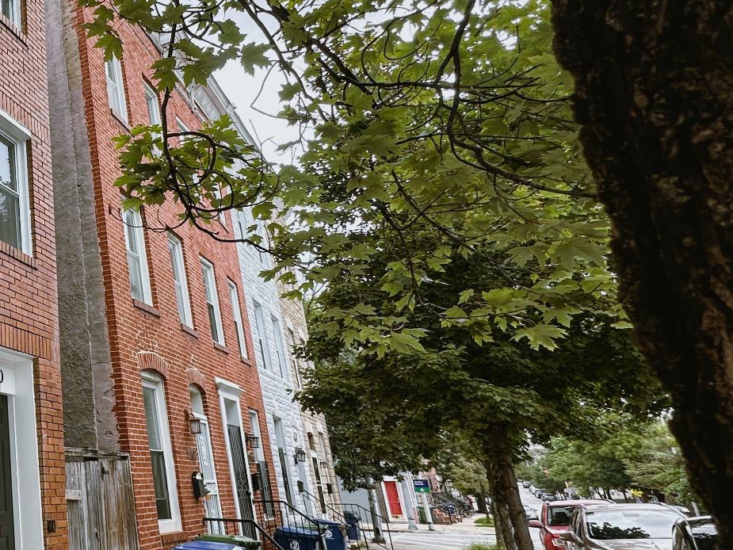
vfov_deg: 45.4
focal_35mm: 31
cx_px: -70
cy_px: 265
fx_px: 657
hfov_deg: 44.7
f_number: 2.2
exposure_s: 1/506
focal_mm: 2.22
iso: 40
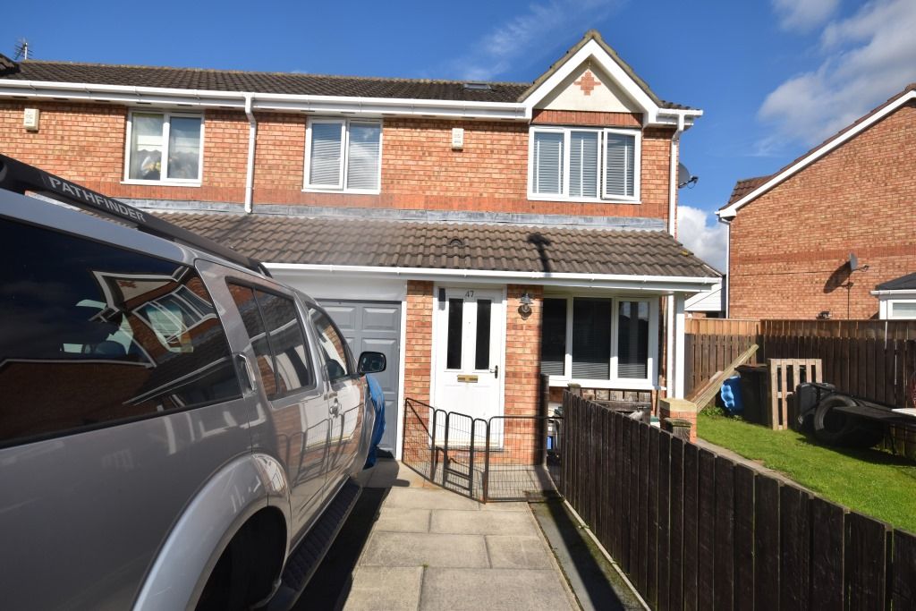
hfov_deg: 85.4
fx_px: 496
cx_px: 458
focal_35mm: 20
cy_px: 306
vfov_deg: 63.2
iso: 200
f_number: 10
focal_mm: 13
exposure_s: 1/400
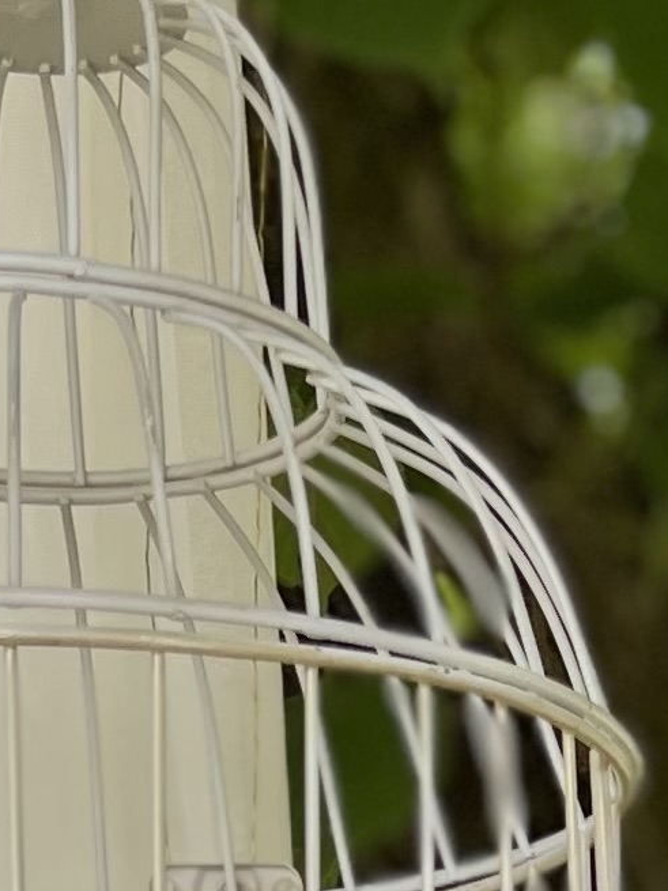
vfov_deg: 11.5
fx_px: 4118
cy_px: 1611
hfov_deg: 9.2
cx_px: 759
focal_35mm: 160
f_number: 1.5
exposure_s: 1/265
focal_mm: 5.7
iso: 40
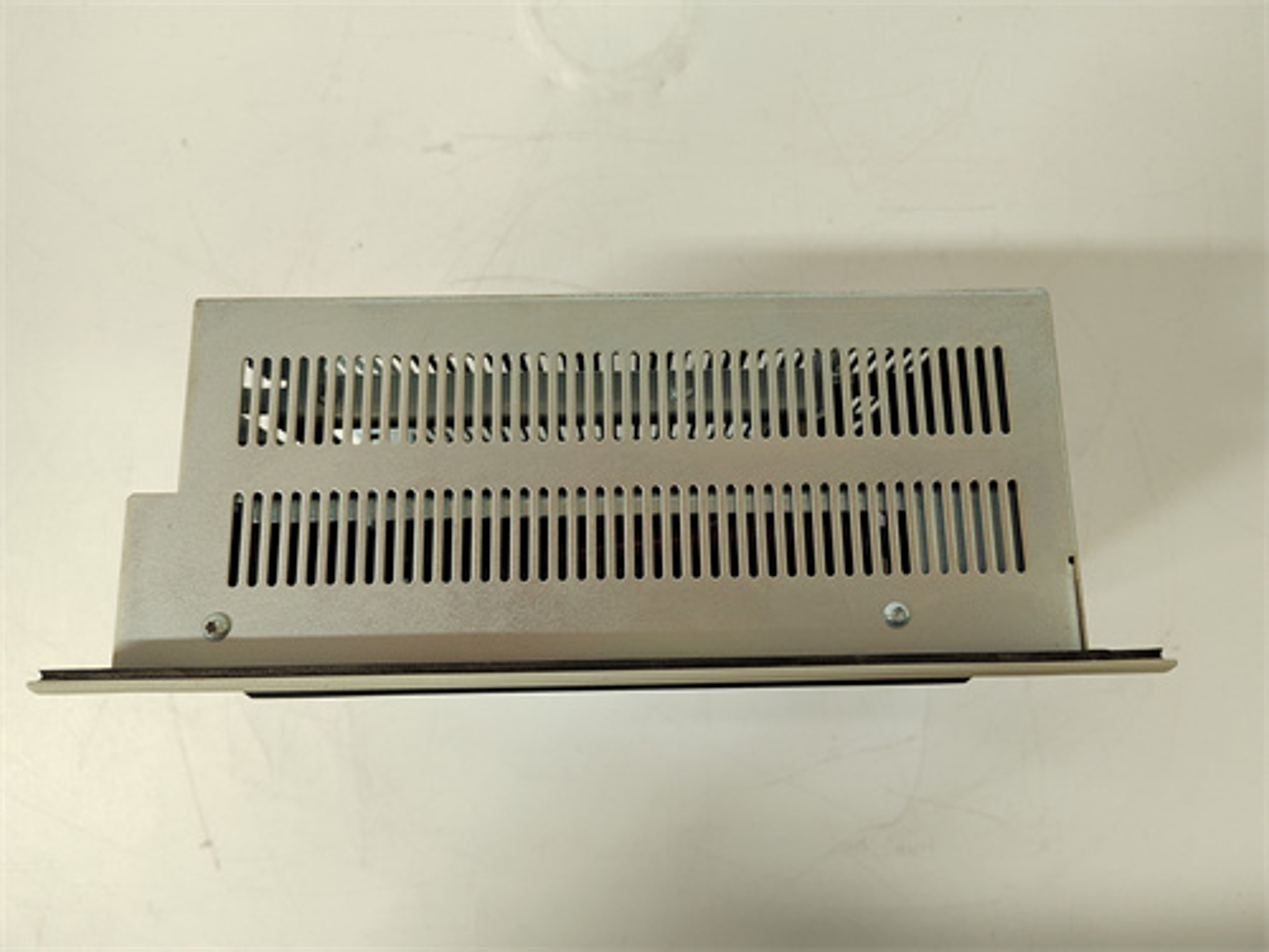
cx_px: 634
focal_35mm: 23
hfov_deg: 73.9
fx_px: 843
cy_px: 476
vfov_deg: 58.9
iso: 1441
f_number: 1.9
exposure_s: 1/50
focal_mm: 5.52
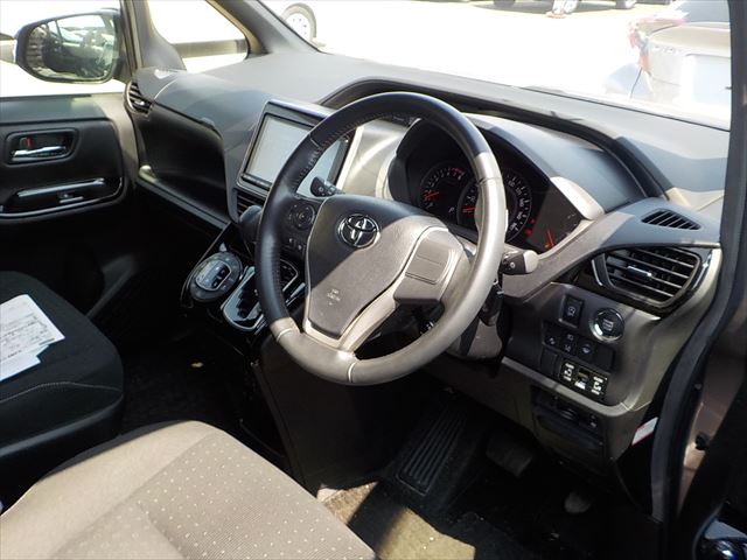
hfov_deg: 60.0
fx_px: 647
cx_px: 374
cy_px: 280
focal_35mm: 30
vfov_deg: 46.8
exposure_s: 1/125
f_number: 3.3
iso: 125
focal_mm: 4.1
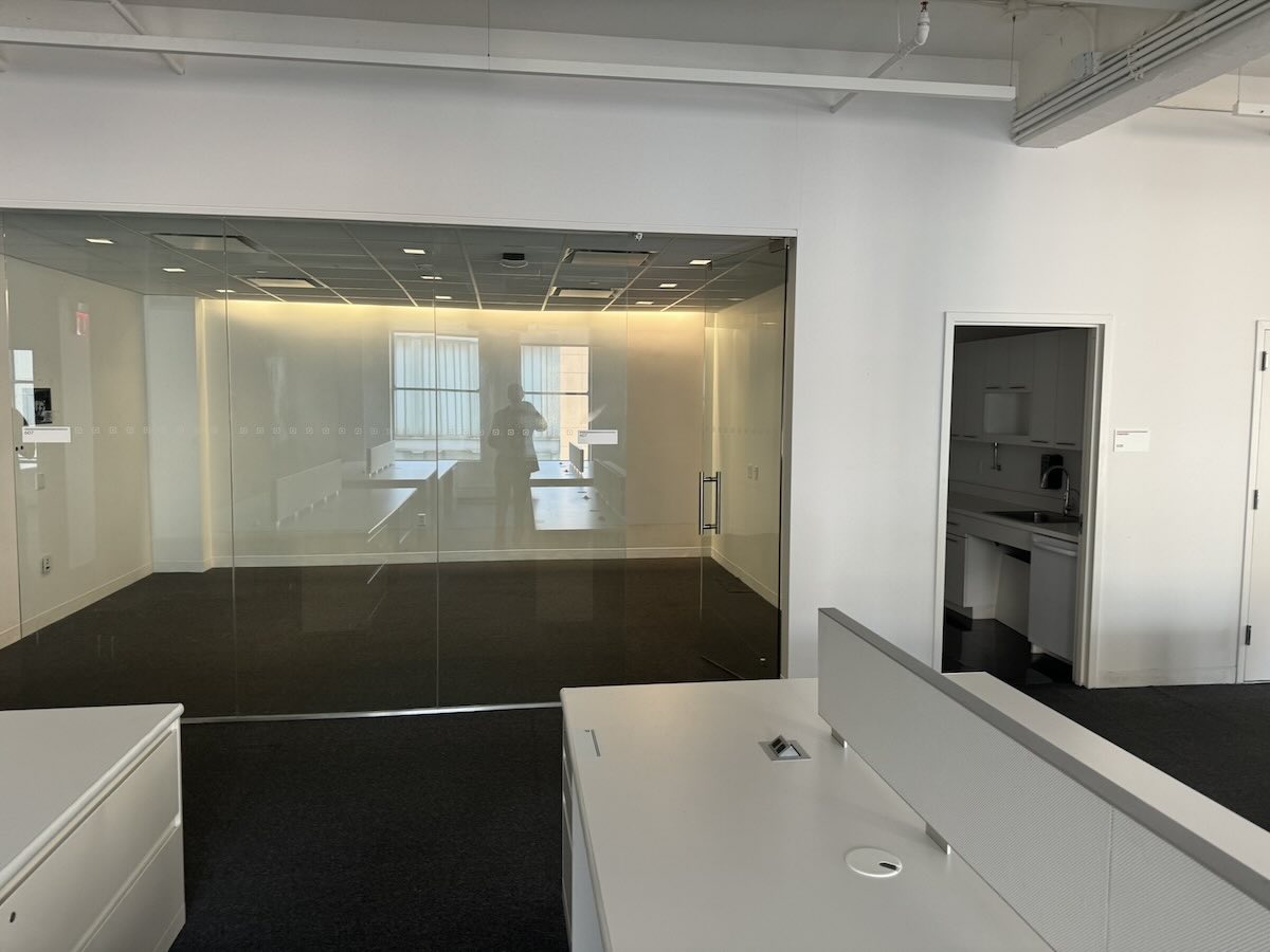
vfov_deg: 56.8
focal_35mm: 24
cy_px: 476
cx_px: 635
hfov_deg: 71.6
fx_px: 881
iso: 125
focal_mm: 6.76
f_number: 1.78
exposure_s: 1/120
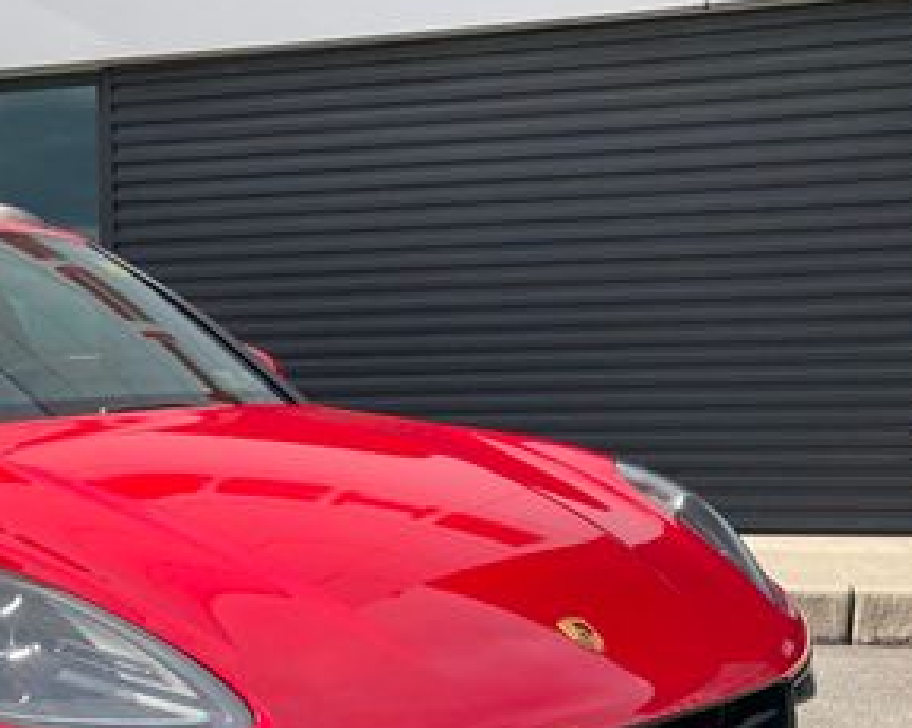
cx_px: 95
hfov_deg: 29.7
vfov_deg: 24.0
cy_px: 696
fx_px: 1645
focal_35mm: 61
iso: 20
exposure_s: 1/410
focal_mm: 3.99
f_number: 1.8
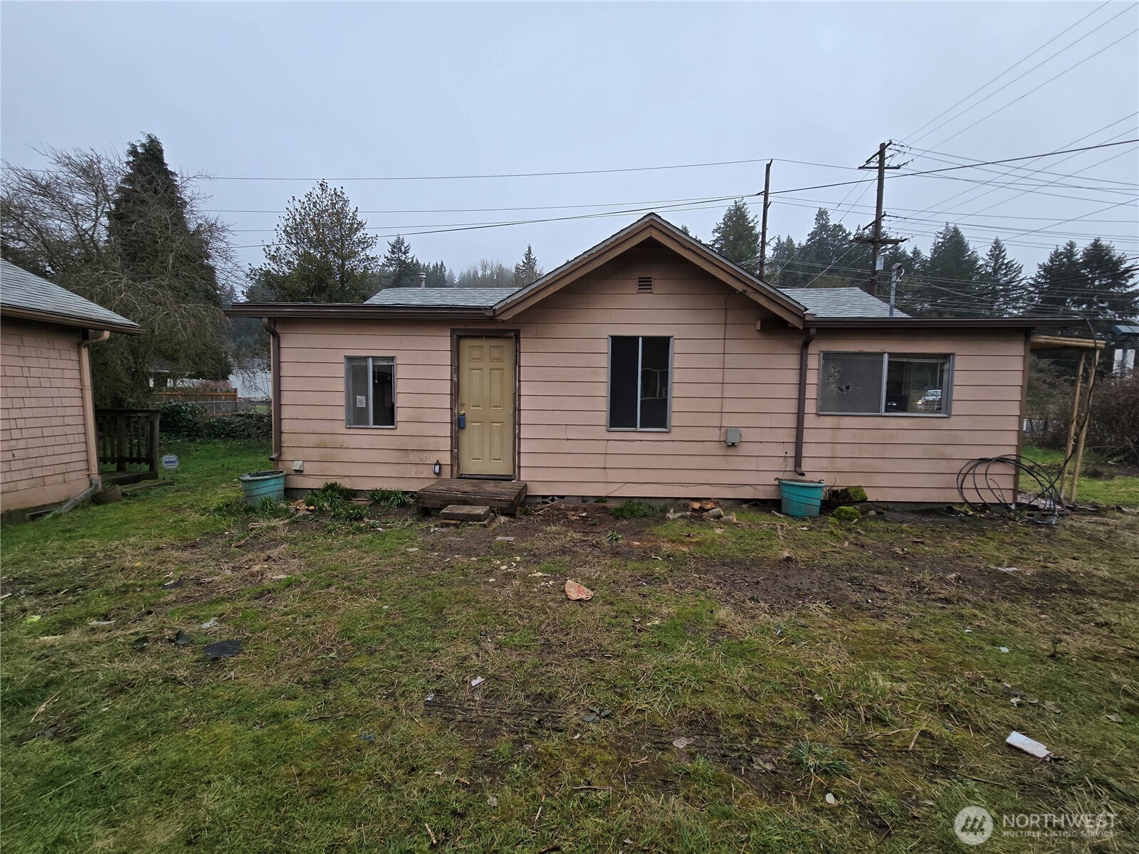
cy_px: 427
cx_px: 570
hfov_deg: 106.2
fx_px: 428
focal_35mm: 13
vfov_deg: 89.9
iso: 50
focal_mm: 2.2
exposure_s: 1/740
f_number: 2.2
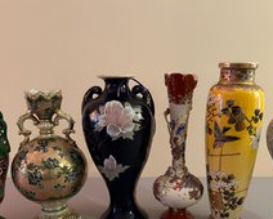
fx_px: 332
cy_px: 162
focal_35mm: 41
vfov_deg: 35.8
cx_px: 149
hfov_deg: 44.7
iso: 500
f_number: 1.5
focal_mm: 5.7
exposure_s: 1/60
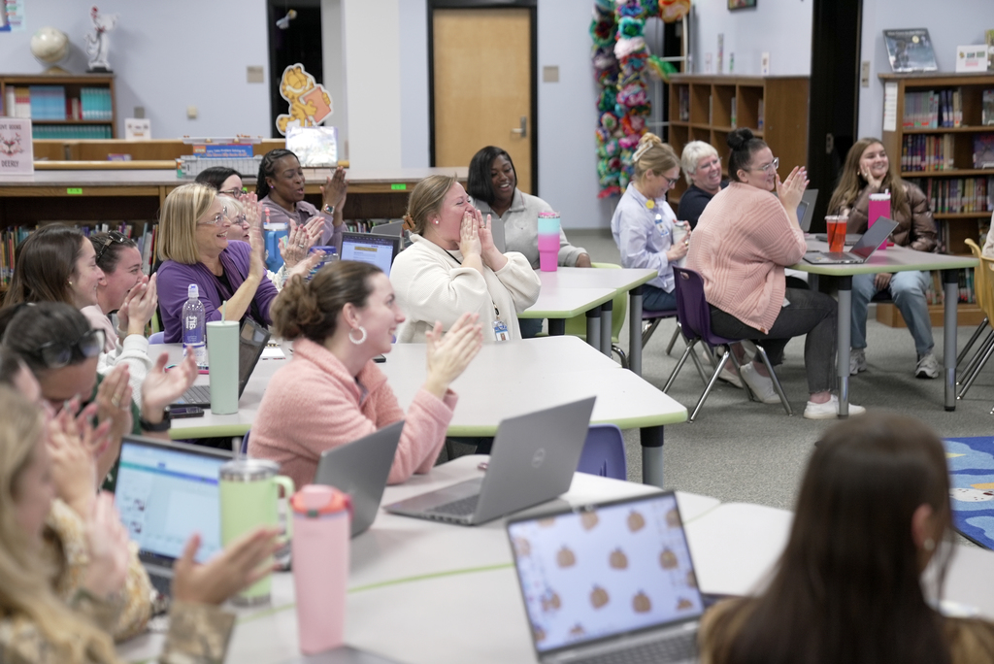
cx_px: 497
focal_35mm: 70
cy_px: 332
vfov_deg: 19.5
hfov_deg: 28.8
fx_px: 1934
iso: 800
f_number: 2.8
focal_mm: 70
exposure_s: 1/125
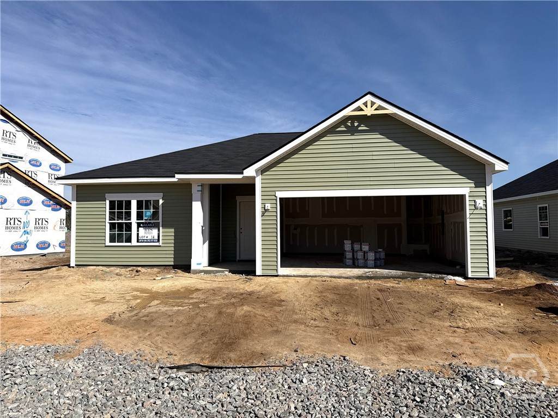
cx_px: 279
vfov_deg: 56.8
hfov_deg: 71.6
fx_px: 387
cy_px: 209
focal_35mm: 24
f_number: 1.78
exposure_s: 1/9091
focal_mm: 6.76
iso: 80
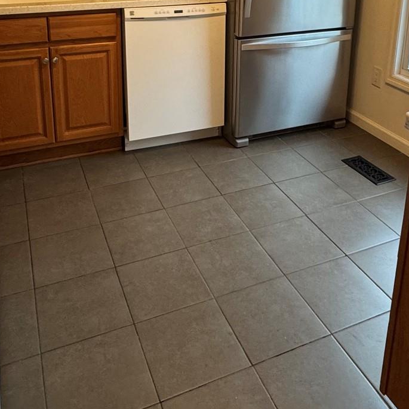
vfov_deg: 41.4
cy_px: 41
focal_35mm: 37
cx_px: 220
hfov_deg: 44.9
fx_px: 495
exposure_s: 1/120
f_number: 2.2
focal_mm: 2.22
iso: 250
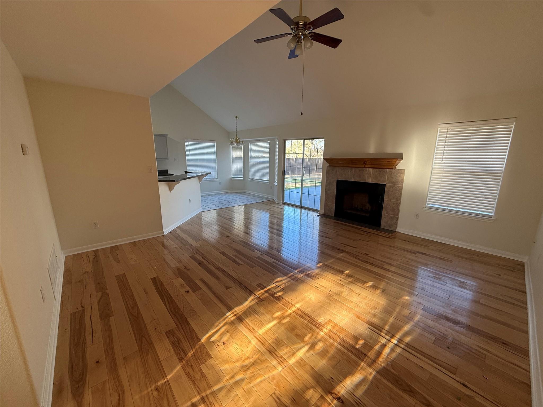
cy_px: 204
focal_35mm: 14
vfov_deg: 85.7
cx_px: 272
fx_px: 220
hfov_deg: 102.1
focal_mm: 2.22
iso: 100
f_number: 2.2
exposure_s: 1/120
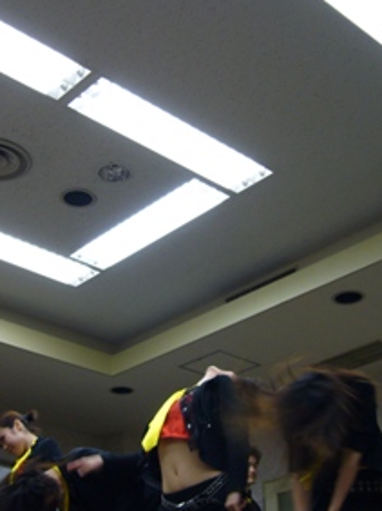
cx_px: 154
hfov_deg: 26.0
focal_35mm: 56
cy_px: 273
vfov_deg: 34.4
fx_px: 825
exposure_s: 1/40
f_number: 2.8
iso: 100
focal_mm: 5.8
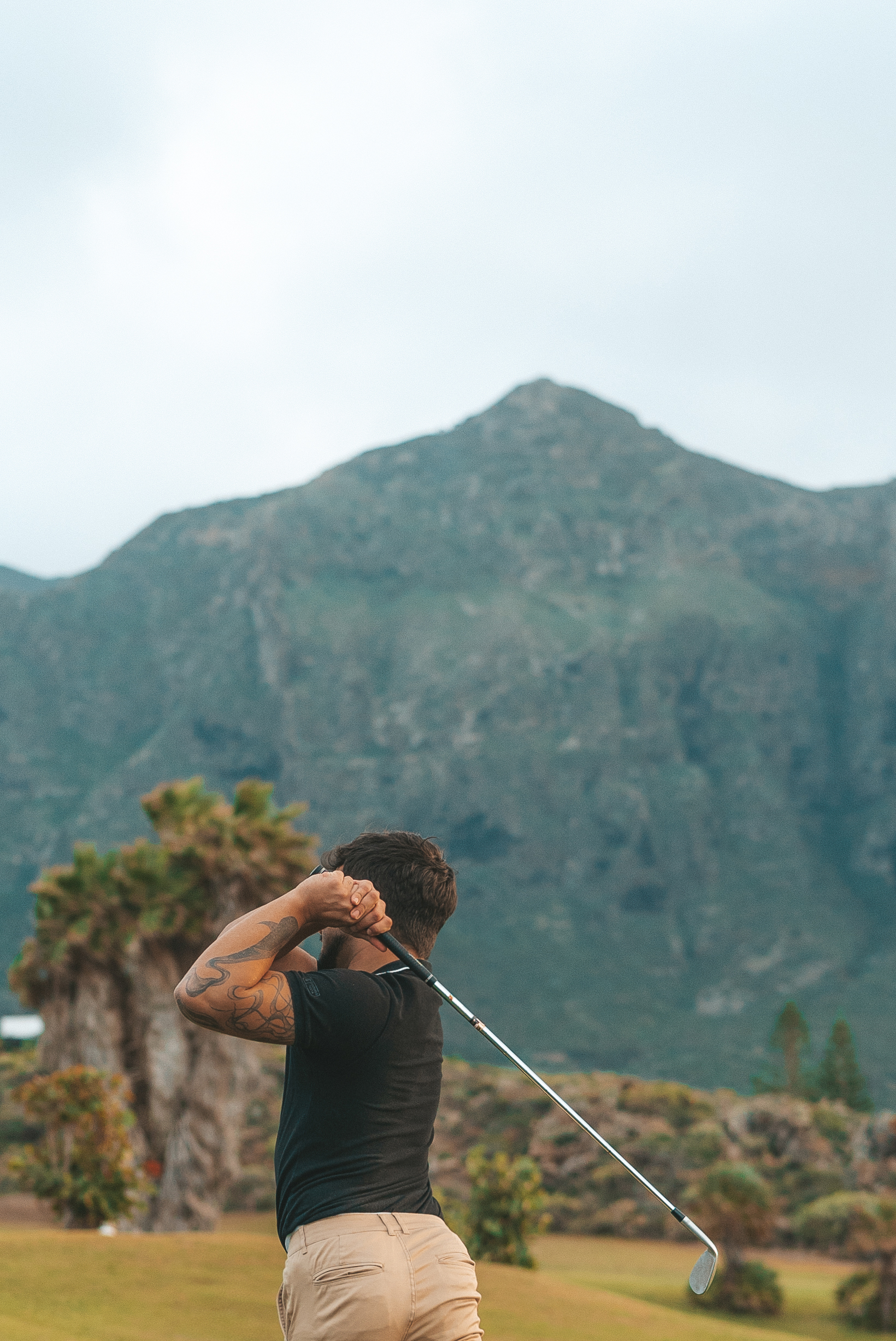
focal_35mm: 95
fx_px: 3541
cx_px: 459
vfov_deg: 21.1
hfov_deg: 14.4
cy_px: 1125
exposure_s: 1/800
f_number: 2.8
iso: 250
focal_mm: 55
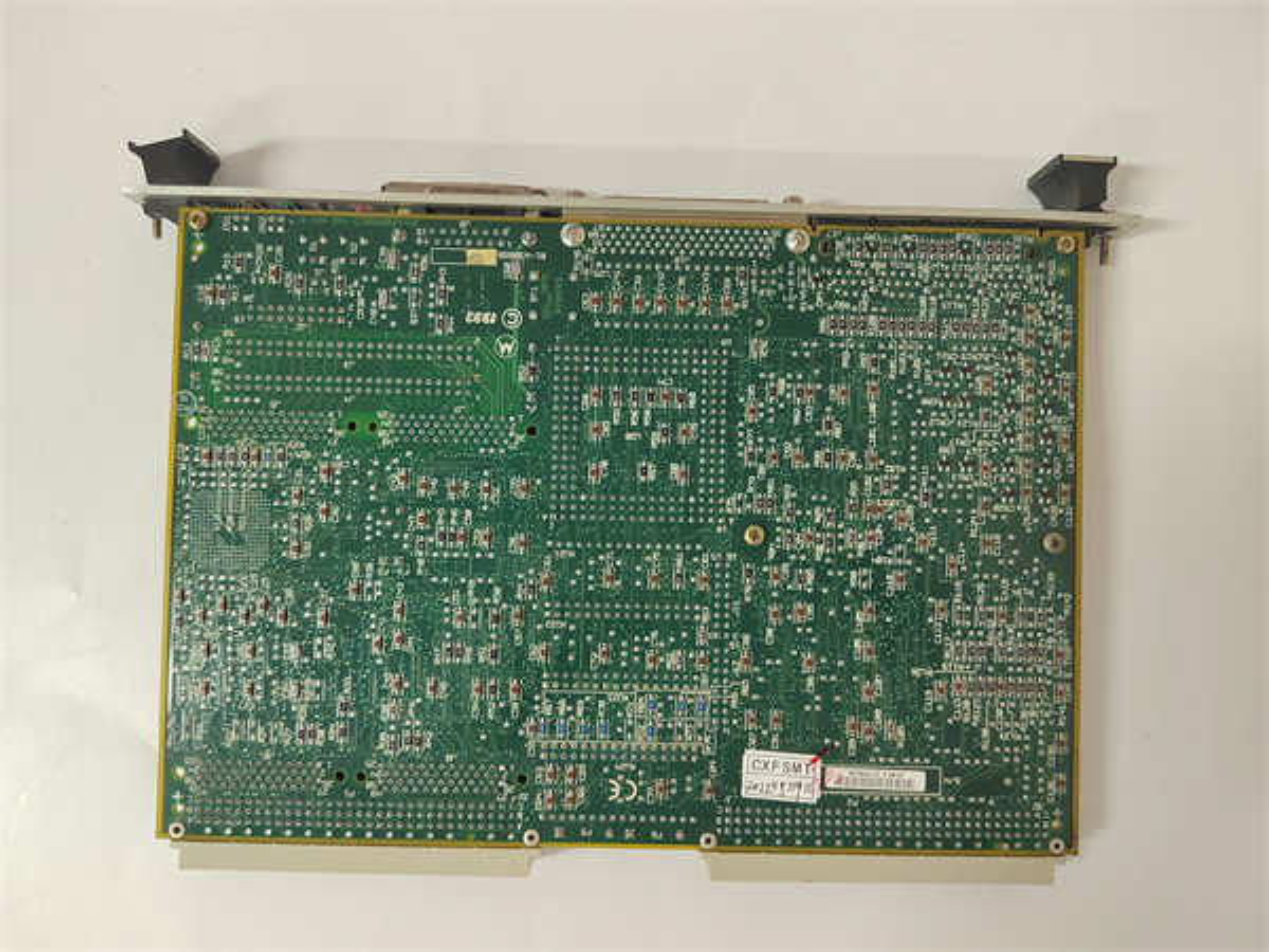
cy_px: 476
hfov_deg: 73.9
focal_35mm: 23
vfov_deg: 58.9
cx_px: 634
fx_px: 843
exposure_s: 1/50
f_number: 1.9
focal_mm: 5.52
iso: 1463
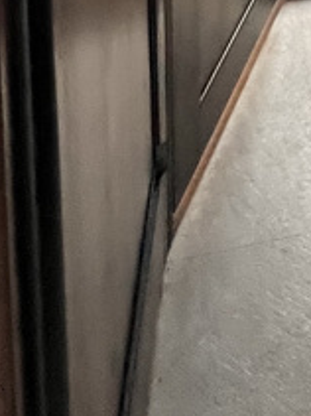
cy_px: -453
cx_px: 447
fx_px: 755
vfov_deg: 18.0
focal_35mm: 63
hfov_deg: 20.4
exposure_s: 1/60
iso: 640
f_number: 1.8
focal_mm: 1.57
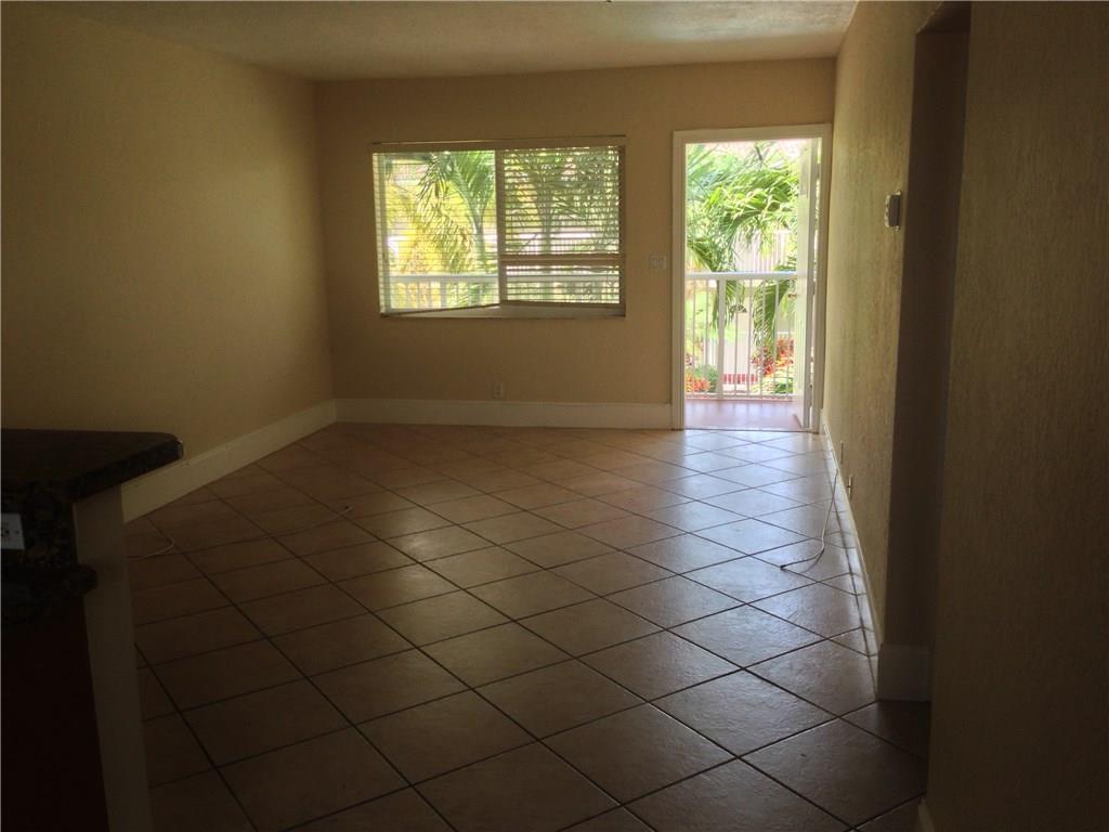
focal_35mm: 33
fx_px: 1057
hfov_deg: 55.4
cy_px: 416
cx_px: 554
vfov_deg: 42.9
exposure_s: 1/60
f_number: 2.4
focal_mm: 4.12
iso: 50
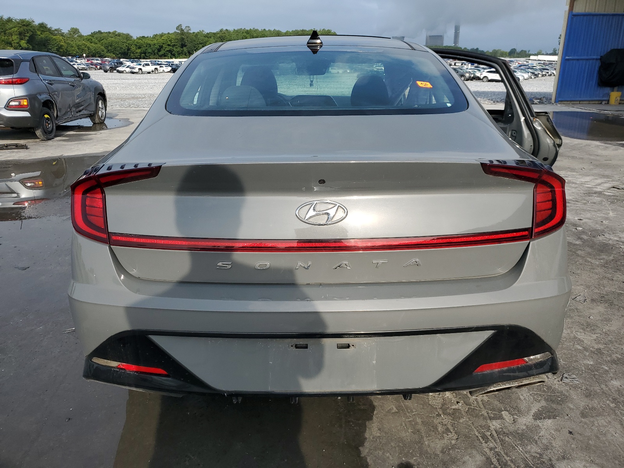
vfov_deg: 53.1
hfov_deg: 67.3
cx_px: 312
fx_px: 469
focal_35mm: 26
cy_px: 234
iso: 50
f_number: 1.5
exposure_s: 1/2500
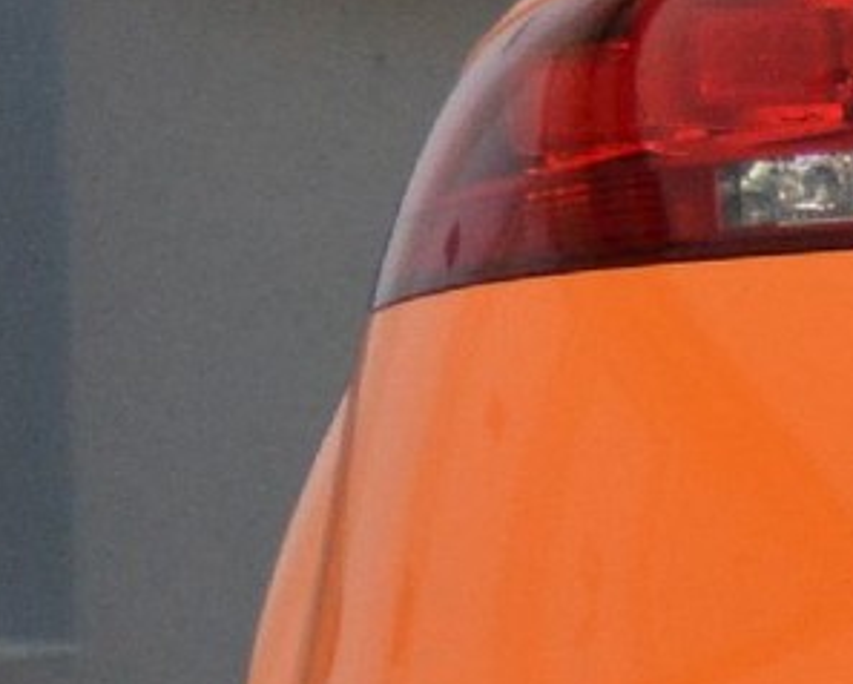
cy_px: 207
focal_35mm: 1594
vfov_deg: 1.0
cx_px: 3016
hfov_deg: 1.2
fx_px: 40266
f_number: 5.6
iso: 1250
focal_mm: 135
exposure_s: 1/500
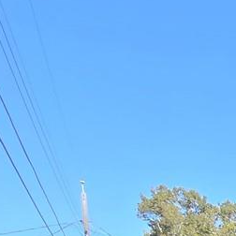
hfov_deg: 15.4
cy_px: 480
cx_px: 543
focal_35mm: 73
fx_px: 563
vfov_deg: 17.0
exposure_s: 1/1102
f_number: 2.2
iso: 50
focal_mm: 2.2
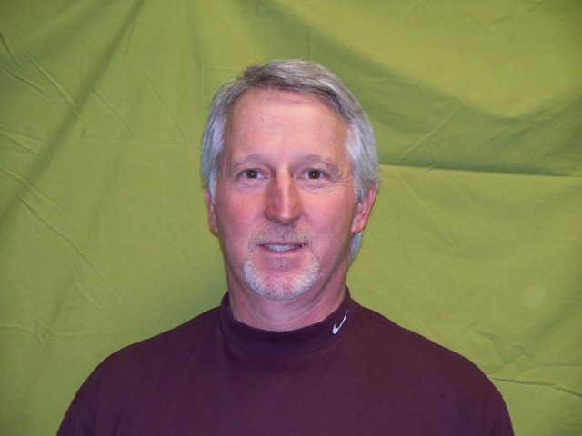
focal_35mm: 80
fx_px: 1345
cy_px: 218
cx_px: 291
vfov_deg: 18.4
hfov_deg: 24.4
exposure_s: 1/50
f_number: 3.4
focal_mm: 16.86
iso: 200
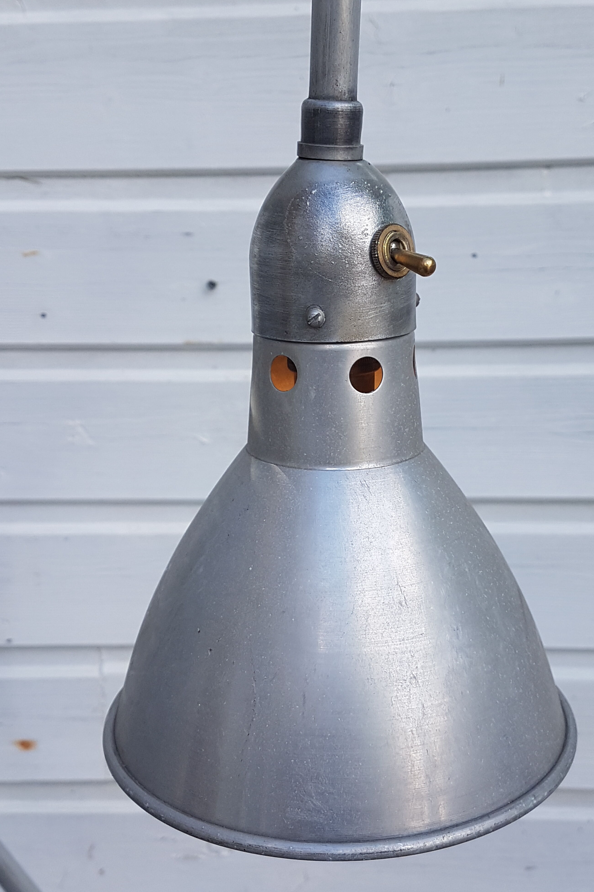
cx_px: 342
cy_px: 458
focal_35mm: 28
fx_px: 693
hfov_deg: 46.3
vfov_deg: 65.5
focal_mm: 4.2
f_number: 1.7
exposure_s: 1/626
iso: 40
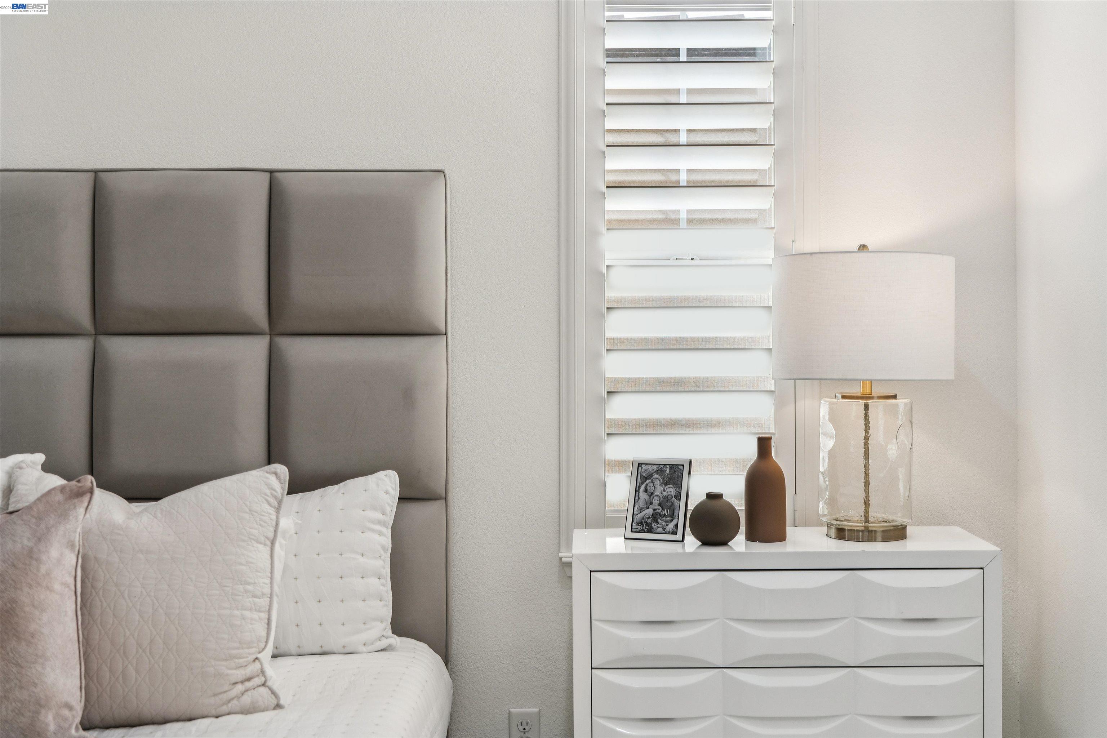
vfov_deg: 31.9
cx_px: 554
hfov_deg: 46.4
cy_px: 369
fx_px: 1291
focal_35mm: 42
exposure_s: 1/125
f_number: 5.6
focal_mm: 42
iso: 320
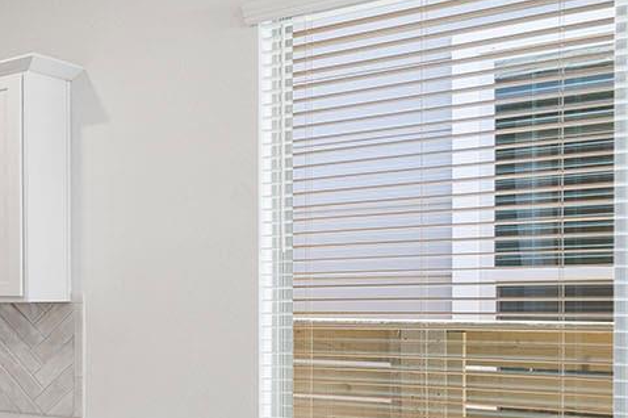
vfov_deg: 25.7
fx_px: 906
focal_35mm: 52
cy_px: 298
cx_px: -390
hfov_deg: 25.0
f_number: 7.1
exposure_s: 1/50
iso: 320
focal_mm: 16
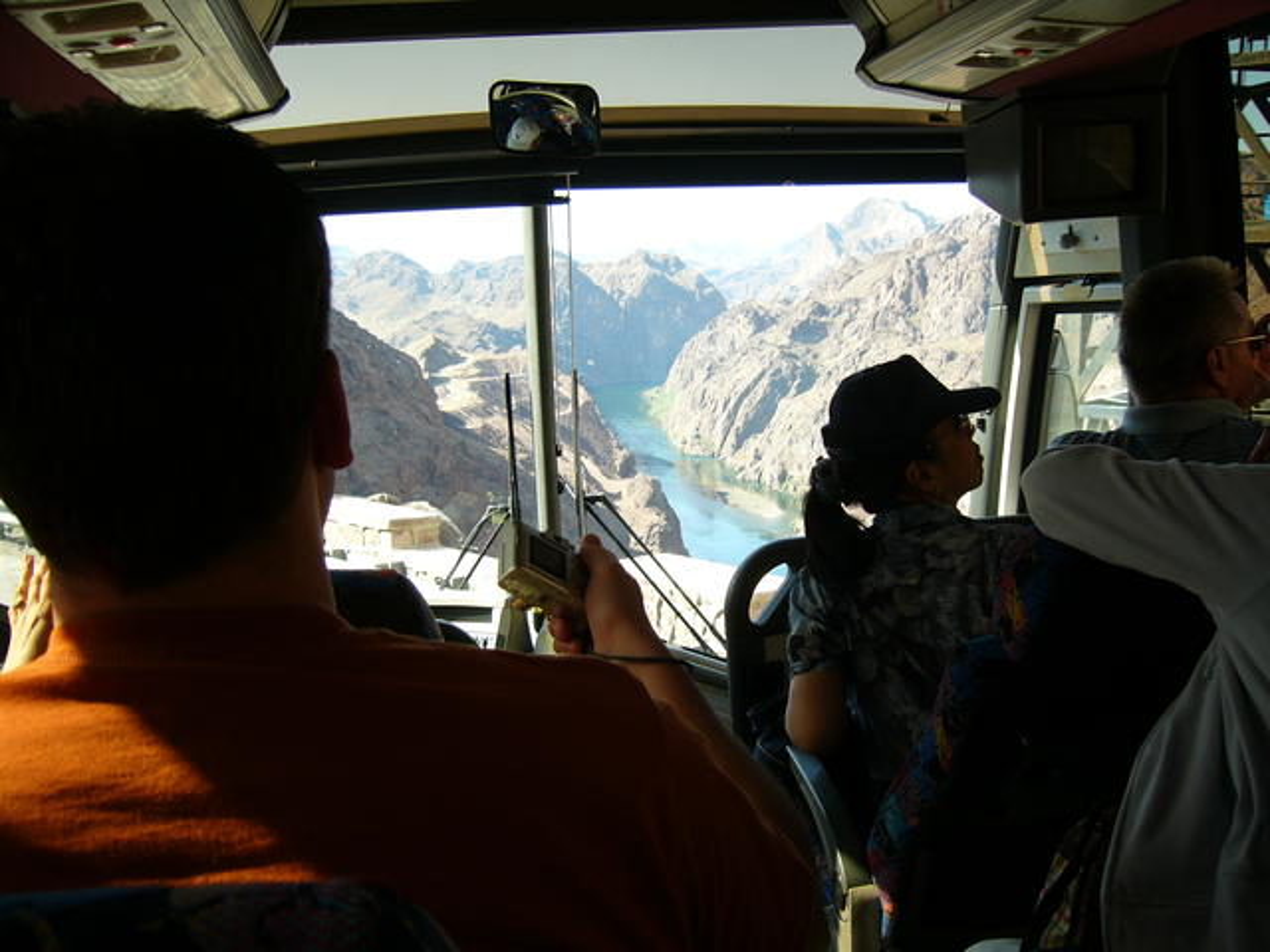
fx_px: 1284
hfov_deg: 52.6
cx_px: 635
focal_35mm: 35
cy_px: 476
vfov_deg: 40.7
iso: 50
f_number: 2.8
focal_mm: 5.8
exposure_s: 1/160
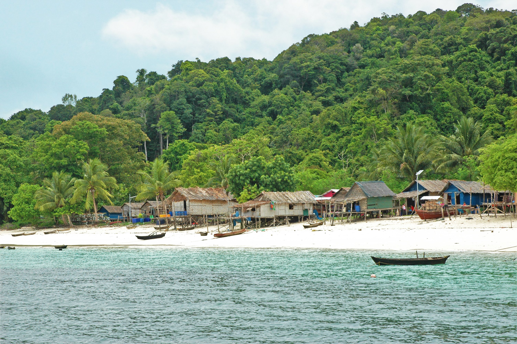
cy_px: 172
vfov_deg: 18.9
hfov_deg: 28.1
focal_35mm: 72
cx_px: 258
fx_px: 1033
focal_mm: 48
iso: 200
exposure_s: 1/250
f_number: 8
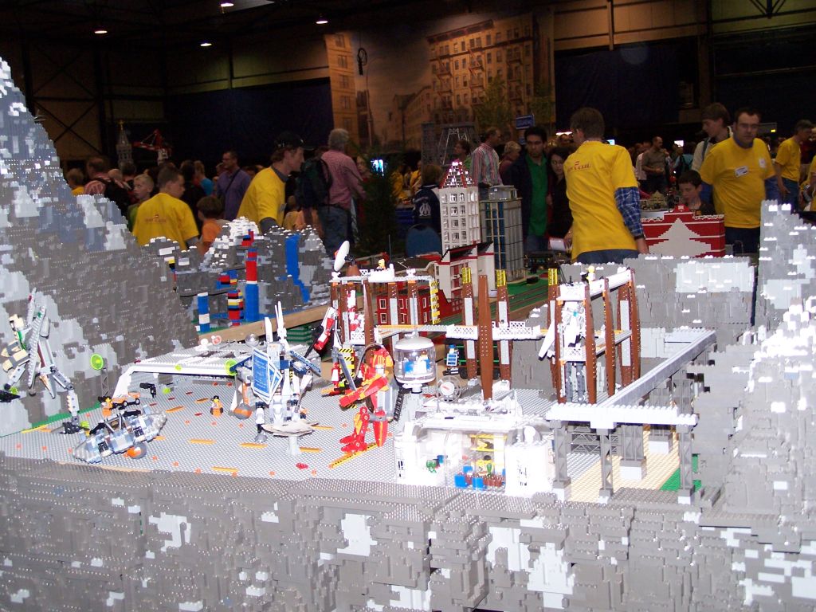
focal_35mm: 51
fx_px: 1202
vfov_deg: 28.6
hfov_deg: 37.5
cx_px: 408
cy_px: 306
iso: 140
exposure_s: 1/60
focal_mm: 8.5
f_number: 3
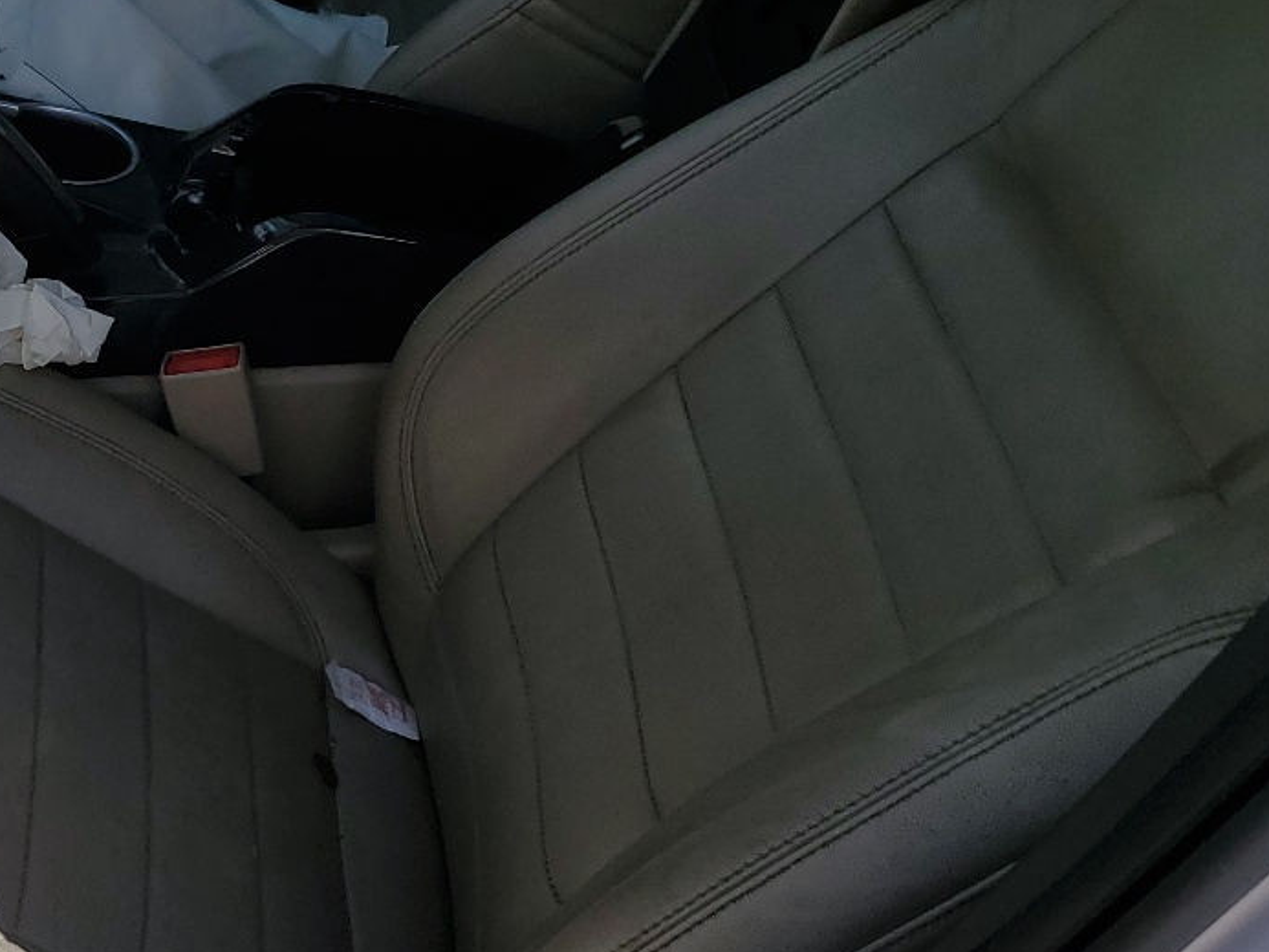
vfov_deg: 24.4
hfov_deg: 30.2
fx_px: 2200
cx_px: 33
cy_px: 390
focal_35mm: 60
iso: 50
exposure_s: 1/5000
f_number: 1.5
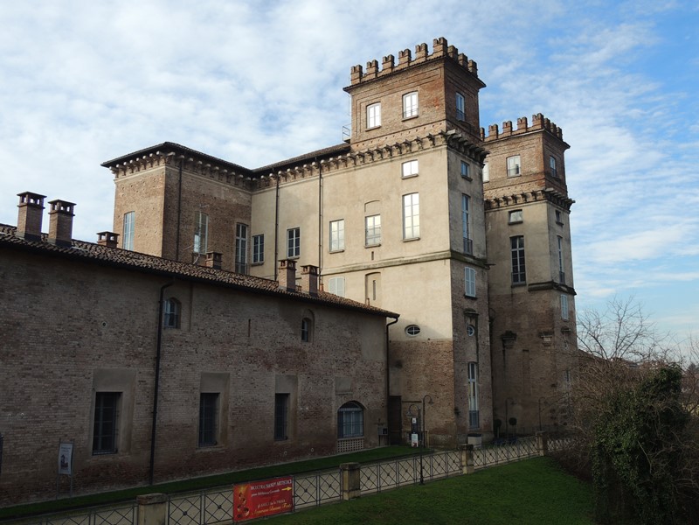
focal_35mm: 35
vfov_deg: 40.7
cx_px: 350
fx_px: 707
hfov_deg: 52.6
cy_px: 262
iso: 100
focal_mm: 6.2
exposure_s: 1/640
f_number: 3.3
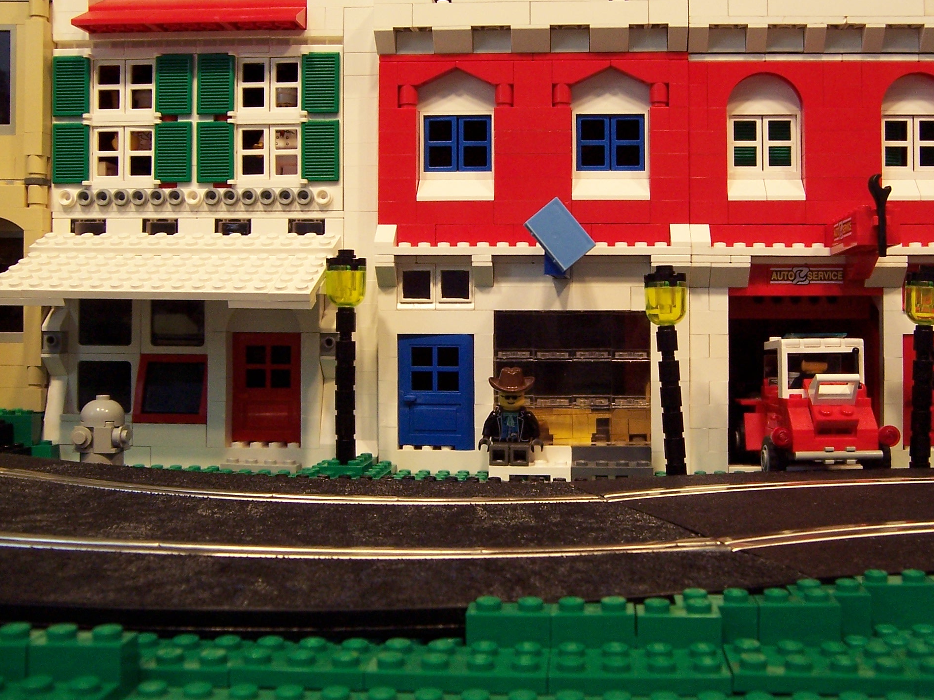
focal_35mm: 40
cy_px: 301
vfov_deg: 35.9
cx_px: 536
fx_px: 1079
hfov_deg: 46.7
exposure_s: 1/20
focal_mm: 5.5
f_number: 3.4
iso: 140
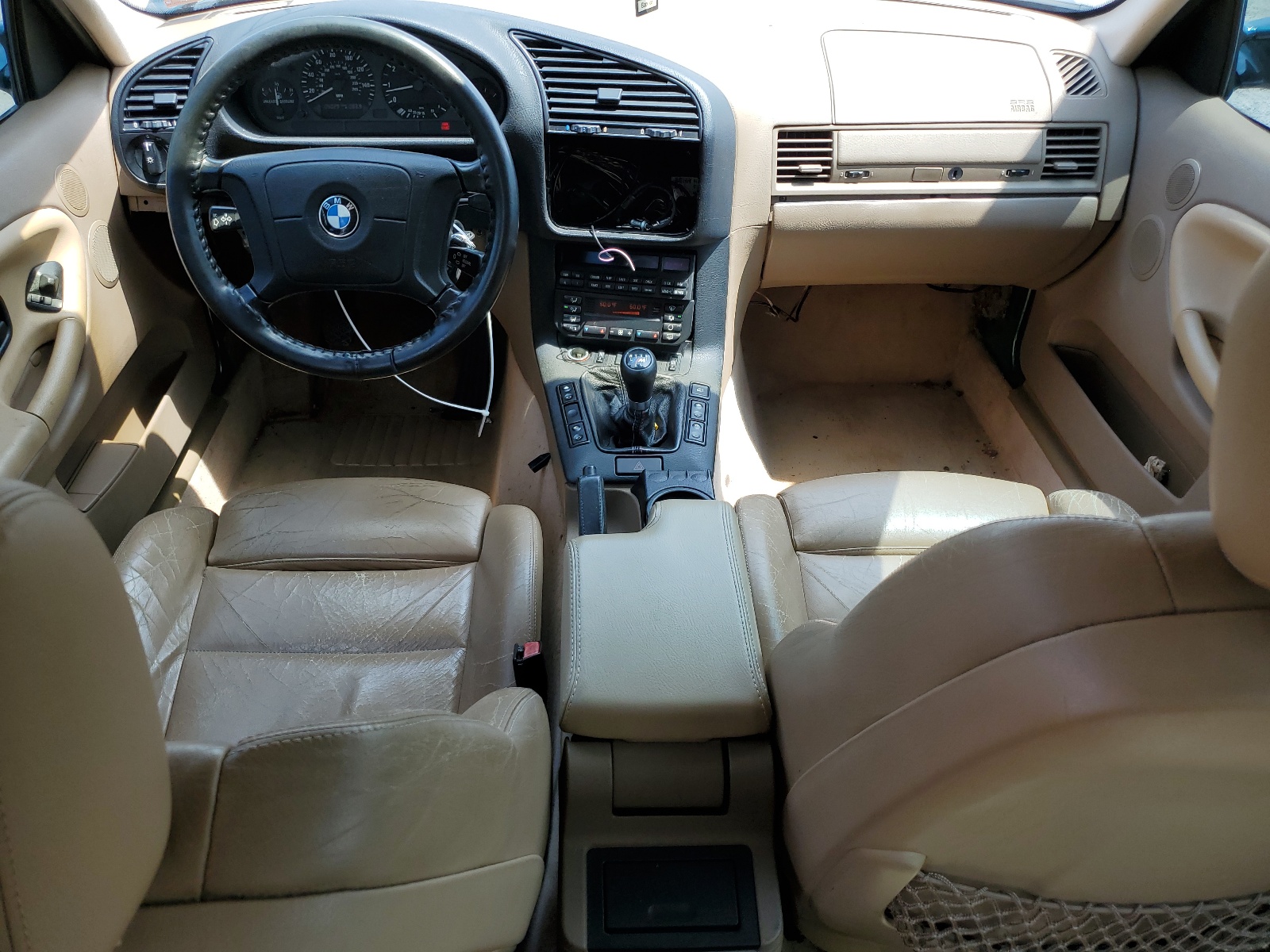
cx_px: 635
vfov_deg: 53.1
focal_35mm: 26
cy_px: 476
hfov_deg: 67.3
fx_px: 954
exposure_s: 1/500
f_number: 1.5
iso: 50
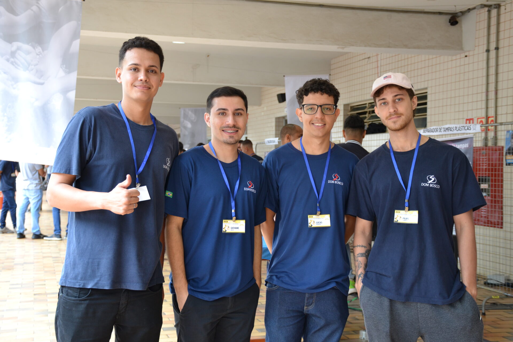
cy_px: 171
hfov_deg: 38.9
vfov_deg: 26.5
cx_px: 256
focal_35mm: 51
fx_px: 727
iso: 400
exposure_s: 1/40
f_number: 4.2
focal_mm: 34
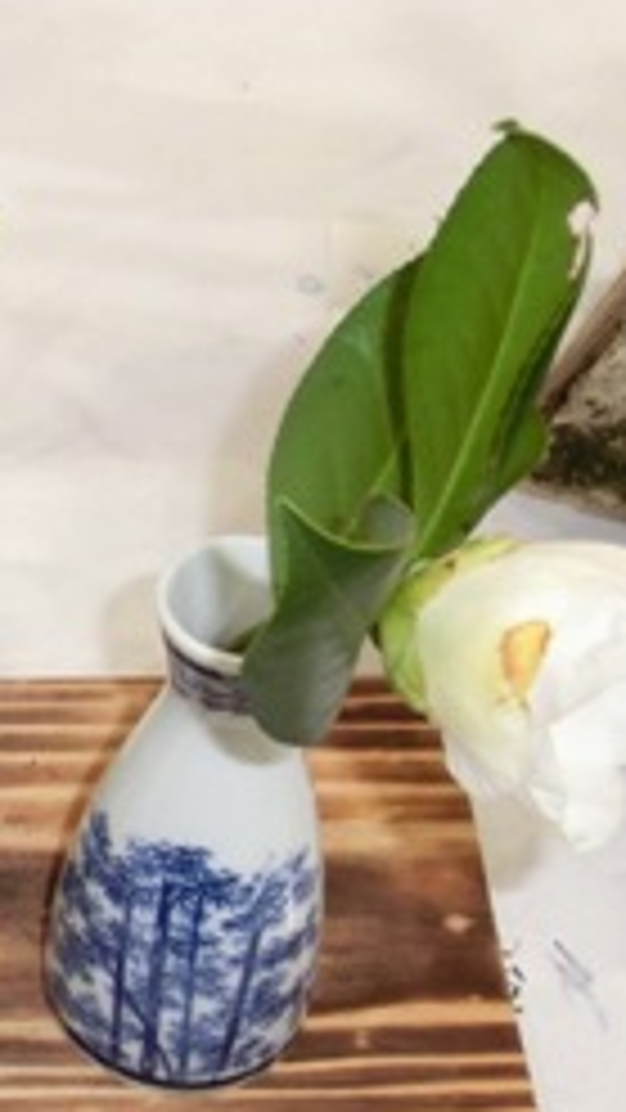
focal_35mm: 87
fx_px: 2566
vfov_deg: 24.4
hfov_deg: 13.5
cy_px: 729
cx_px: -153
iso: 320
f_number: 4.2
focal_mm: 7.87
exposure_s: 1/60
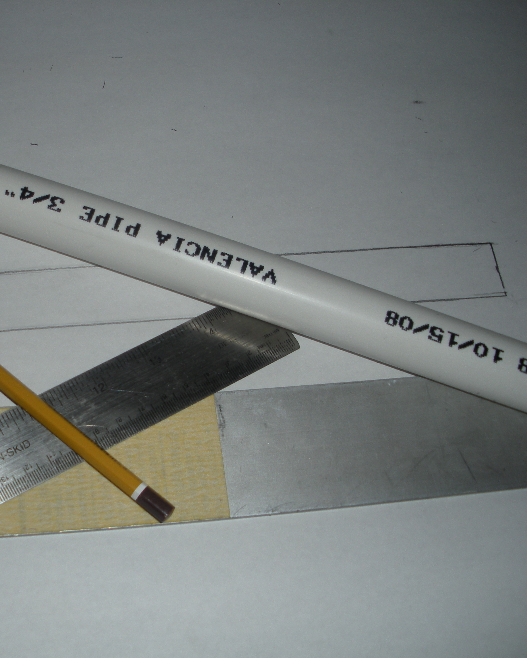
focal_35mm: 47
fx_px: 916
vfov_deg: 39.5
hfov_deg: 31.3
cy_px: 329
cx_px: 108
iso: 64
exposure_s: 1/60
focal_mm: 6.3
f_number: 3.5
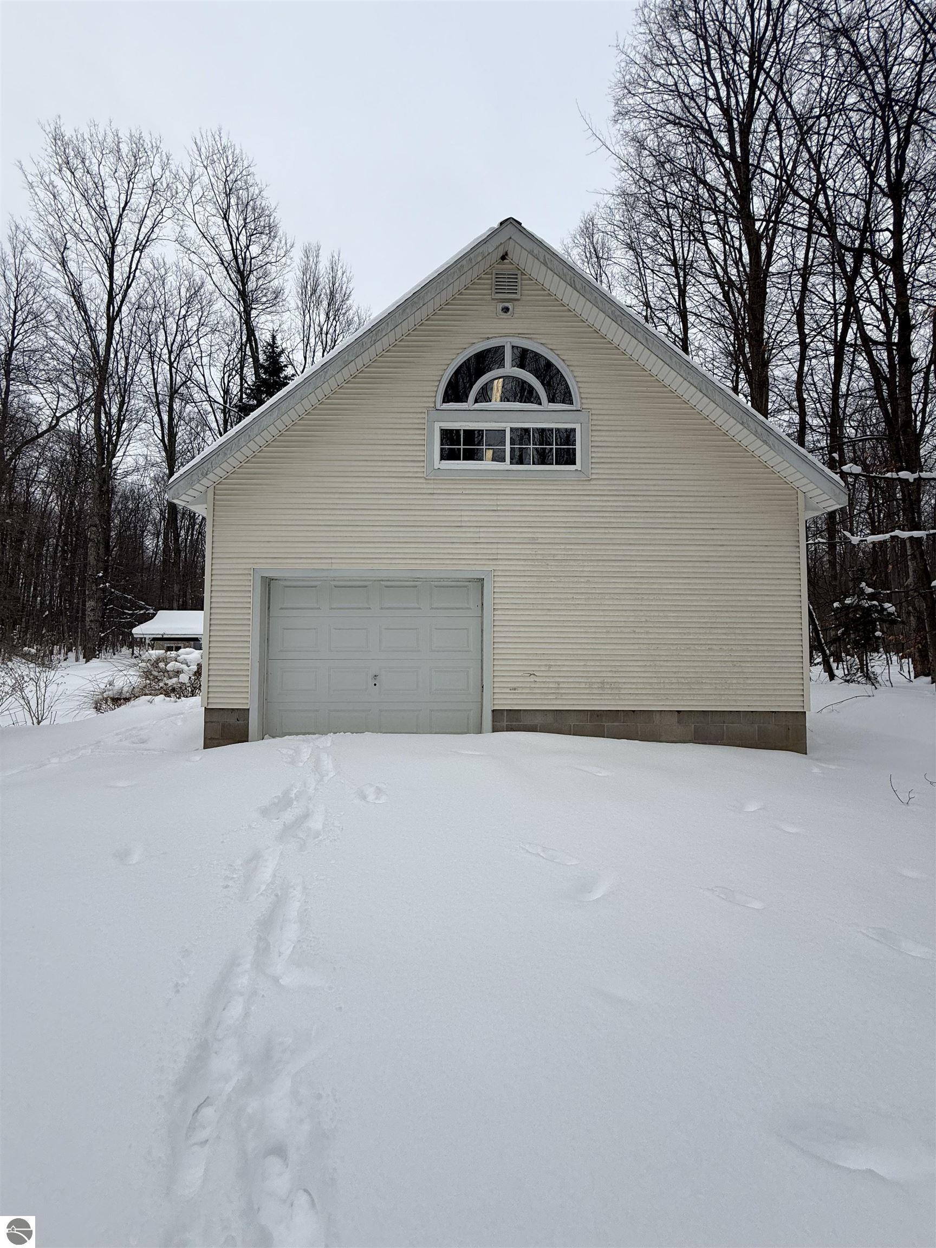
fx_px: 505
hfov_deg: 85.7
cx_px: 468
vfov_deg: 102.1
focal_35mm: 14
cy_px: 624
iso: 50
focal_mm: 2.22
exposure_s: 1/1145
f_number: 2.2
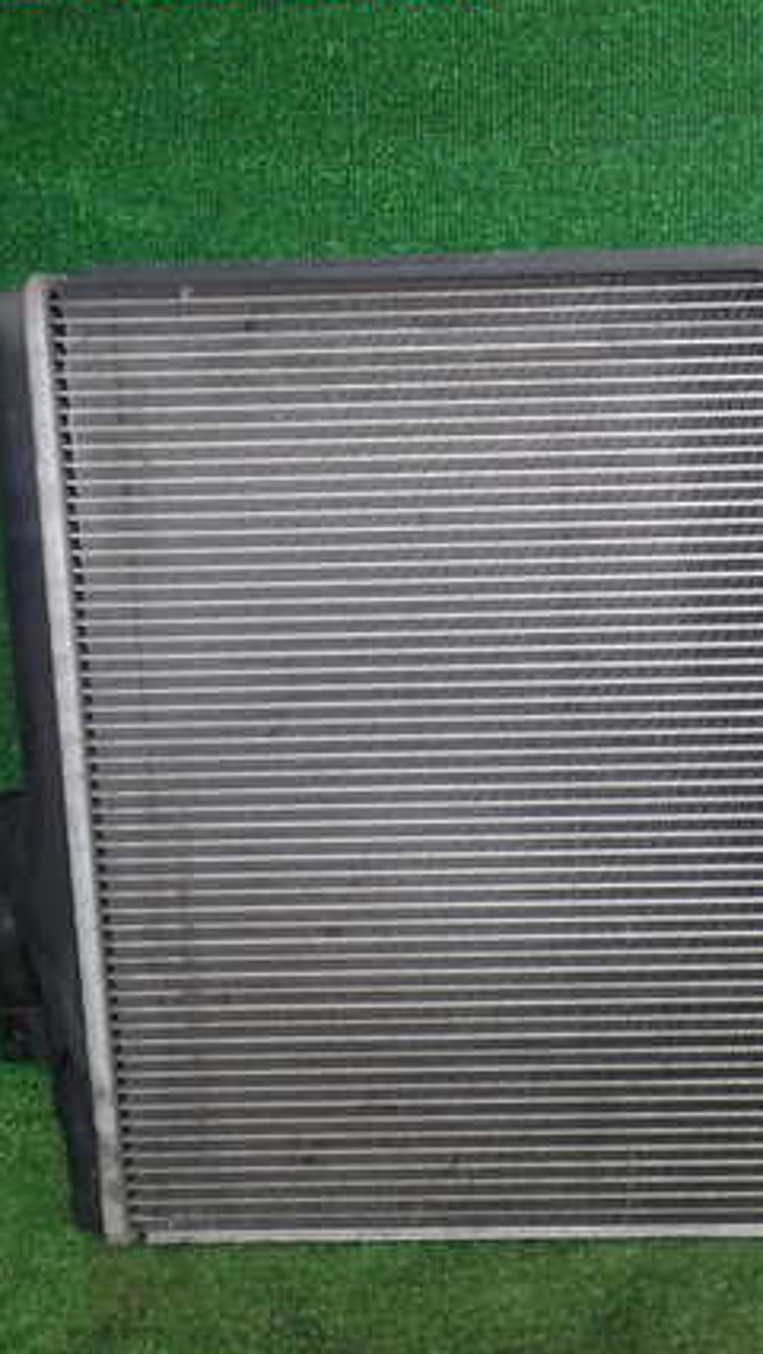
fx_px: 1653
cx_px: 842
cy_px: 652
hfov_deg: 24.3
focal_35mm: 46
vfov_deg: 44.6
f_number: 2.3
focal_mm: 5.4
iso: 200
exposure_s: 1/80
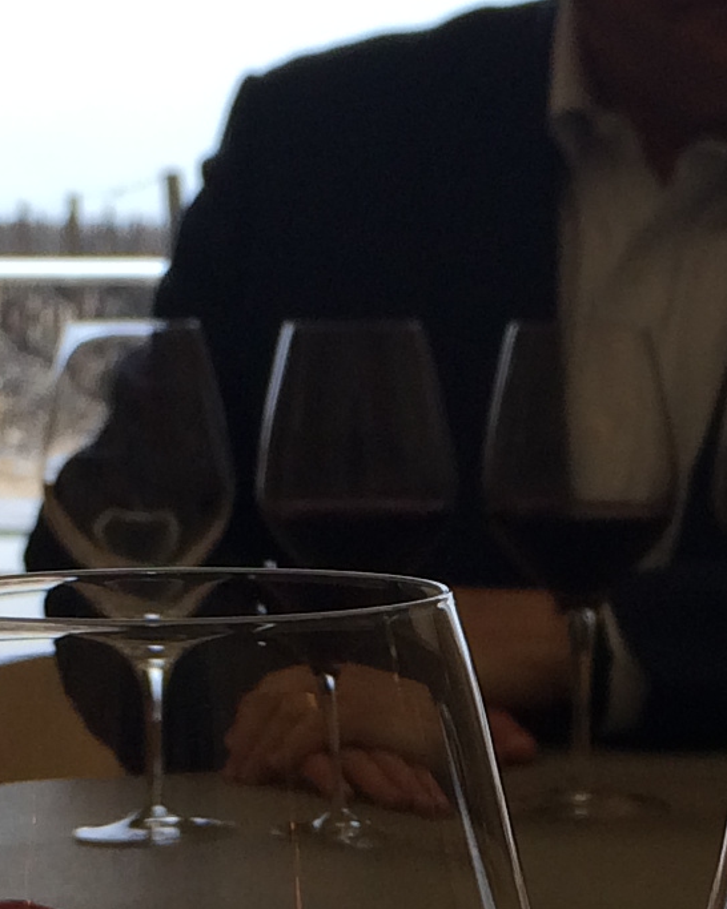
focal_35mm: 140
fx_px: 3767
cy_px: 925
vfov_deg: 13.6
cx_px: 694
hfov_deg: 10.9
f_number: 2.2
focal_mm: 4.12
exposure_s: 1/120
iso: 40
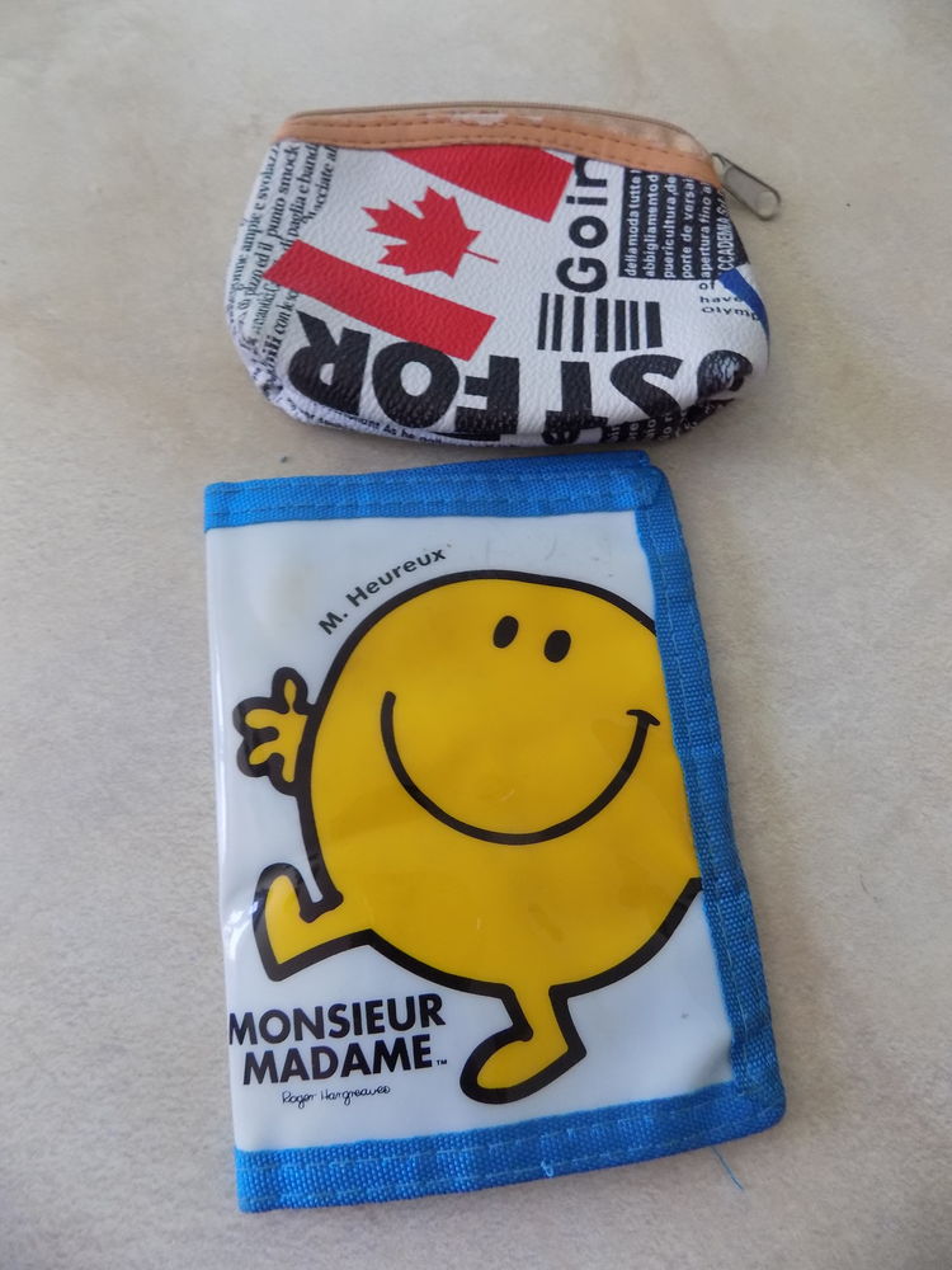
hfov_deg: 58.9
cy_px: 635
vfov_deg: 73.9
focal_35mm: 23
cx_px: 476
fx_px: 843
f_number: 3.1
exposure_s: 1/30
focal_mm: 4
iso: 200
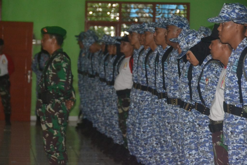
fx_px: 978
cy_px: 82
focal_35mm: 142
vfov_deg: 9.6
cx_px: 124
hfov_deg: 14.4
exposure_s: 1/60
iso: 3200
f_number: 5.3
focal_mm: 95
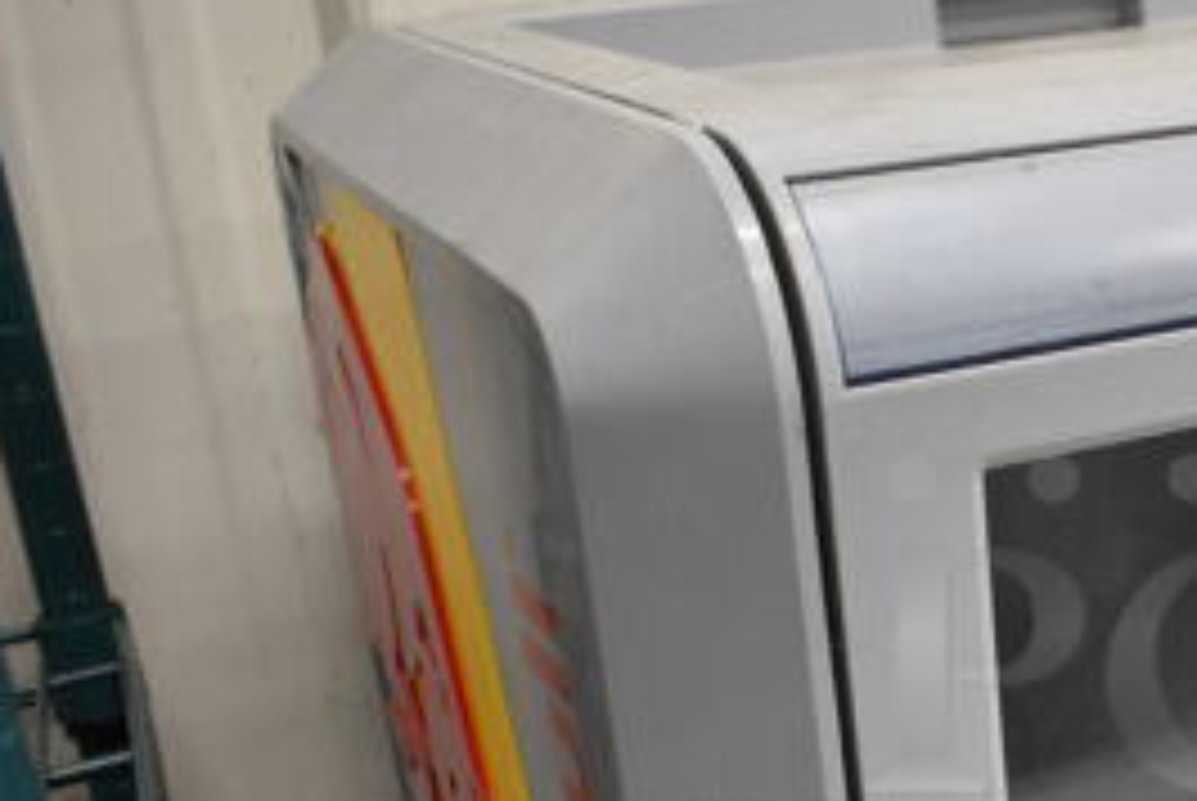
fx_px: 2064
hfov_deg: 30.1
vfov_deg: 21.6
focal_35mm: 62
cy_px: 662
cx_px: 1192
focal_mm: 18
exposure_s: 1/125
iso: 1400
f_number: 3.5
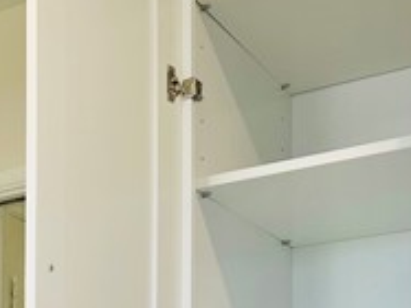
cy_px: 486
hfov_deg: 21.4
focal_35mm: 82
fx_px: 973
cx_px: -132
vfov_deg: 16.2
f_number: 1.78
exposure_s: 1/120
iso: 50
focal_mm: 6.86
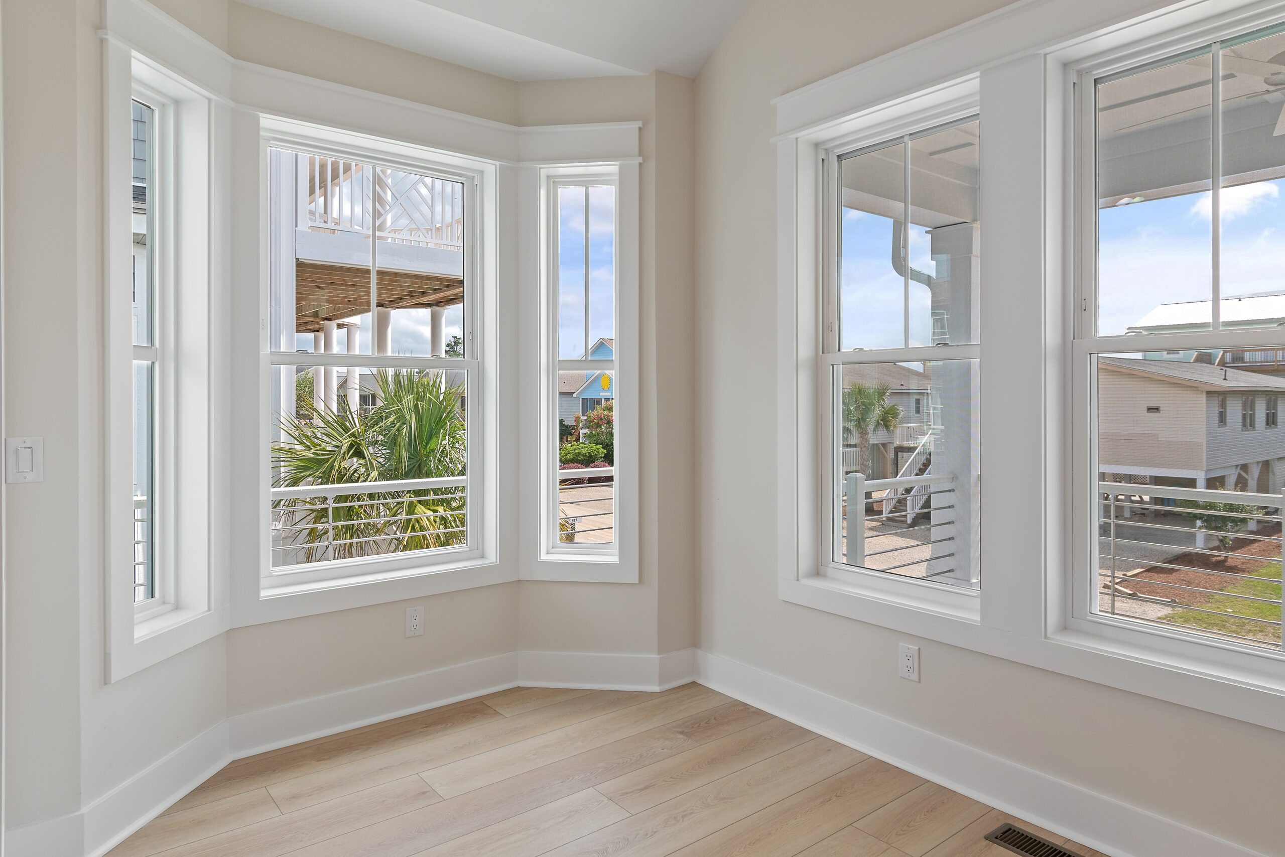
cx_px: 642
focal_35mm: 21
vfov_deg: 59.5
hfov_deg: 81.2
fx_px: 750
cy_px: 428
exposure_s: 1/80
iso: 100
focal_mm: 14
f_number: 5
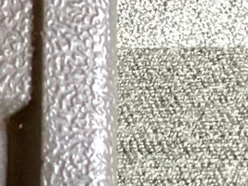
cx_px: -431
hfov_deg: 9.4
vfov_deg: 8.4
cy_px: 93
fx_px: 1260
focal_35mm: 176
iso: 400
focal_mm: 3.3
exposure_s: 1/25
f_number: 2.4
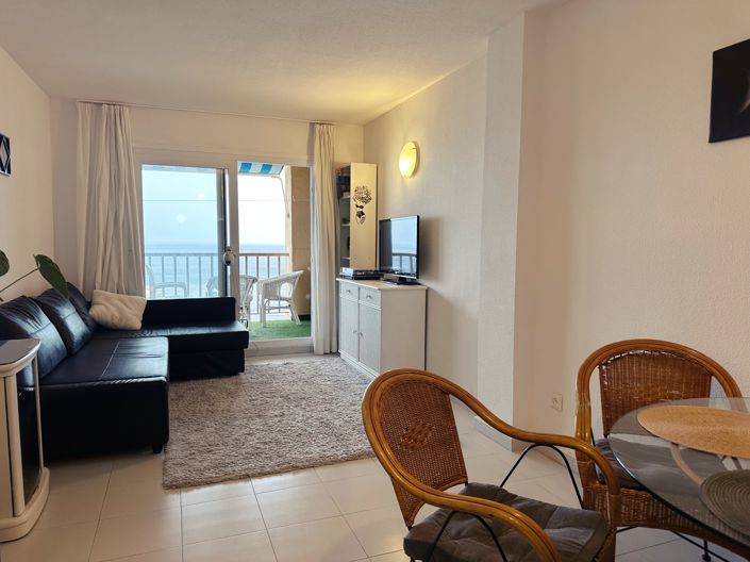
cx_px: 375
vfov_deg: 56.8
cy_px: 281
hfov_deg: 71.6
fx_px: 520
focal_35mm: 24
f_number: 1.78
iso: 125
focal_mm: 6.86
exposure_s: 1/100
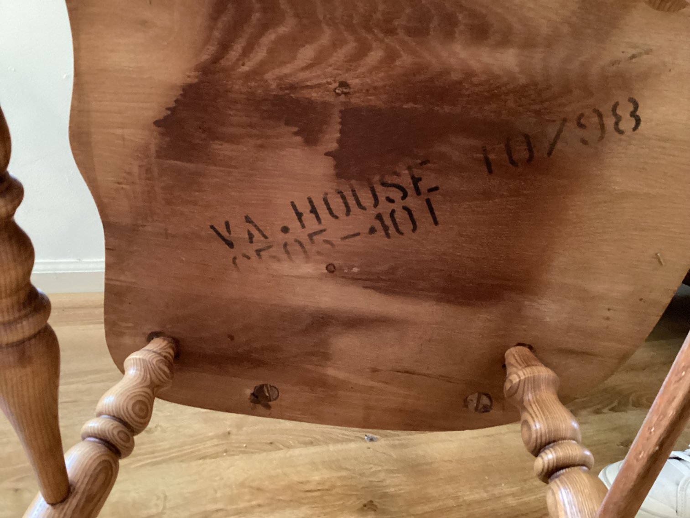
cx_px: 345
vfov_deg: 45.4
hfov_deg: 58.3
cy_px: 259
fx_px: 618
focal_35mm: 31
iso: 800
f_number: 2.4
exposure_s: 1/24
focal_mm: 3.3
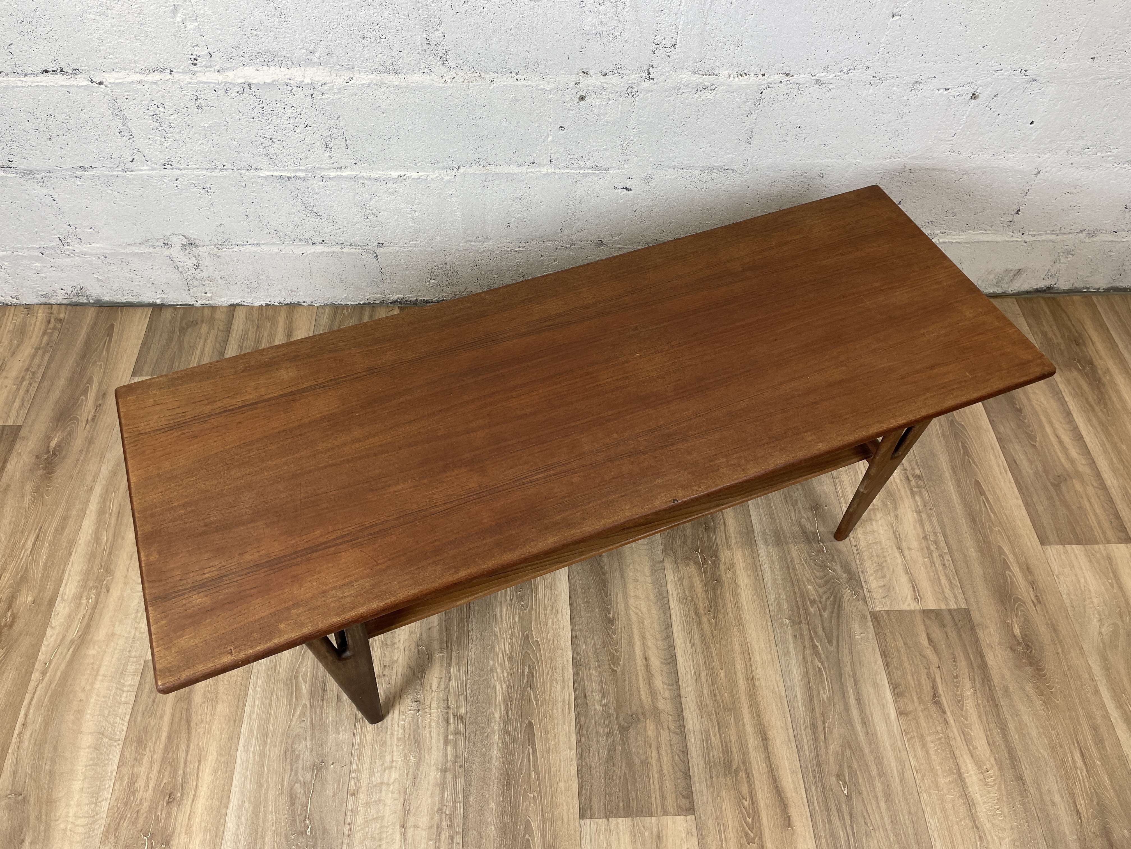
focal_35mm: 26
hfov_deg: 67.3
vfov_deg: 53.1
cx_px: 566
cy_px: 424
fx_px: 849
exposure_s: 1/100
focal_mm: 4.2
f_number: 1.6
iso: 64
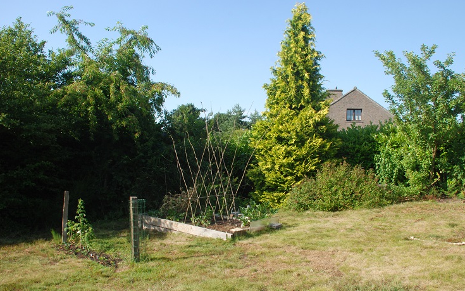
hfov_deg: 62.8
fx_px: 380
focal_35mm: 30
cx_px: 249
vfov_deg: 41.7
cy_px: 167
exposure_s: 1/200
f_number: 10
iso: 400
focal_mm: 18
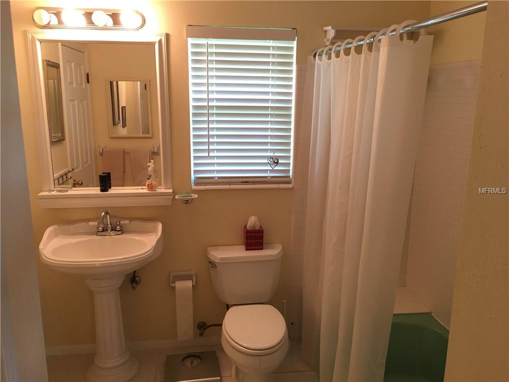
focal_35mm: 29
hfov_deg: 61.7
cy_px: 191
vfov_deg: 48.2
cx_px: 254
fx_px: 426
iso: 50
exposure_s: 1/17
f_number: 2.2
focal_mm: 4.15
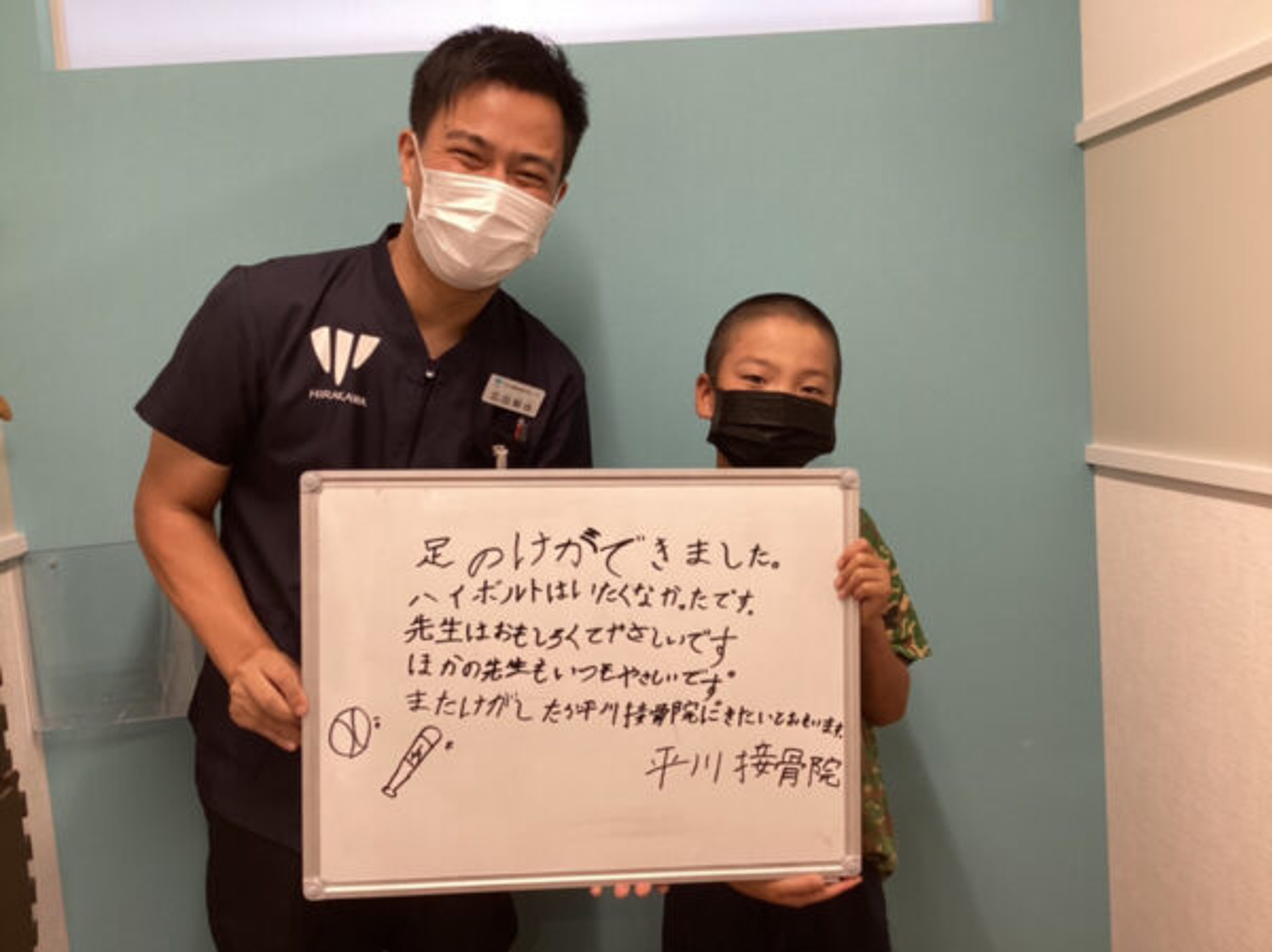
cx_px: 636
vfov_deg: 45.4
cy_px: 476
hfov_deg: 58.4
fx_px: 1138
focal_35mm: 31
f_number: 2.4
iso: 125
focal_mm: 3.3
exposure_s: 1/60
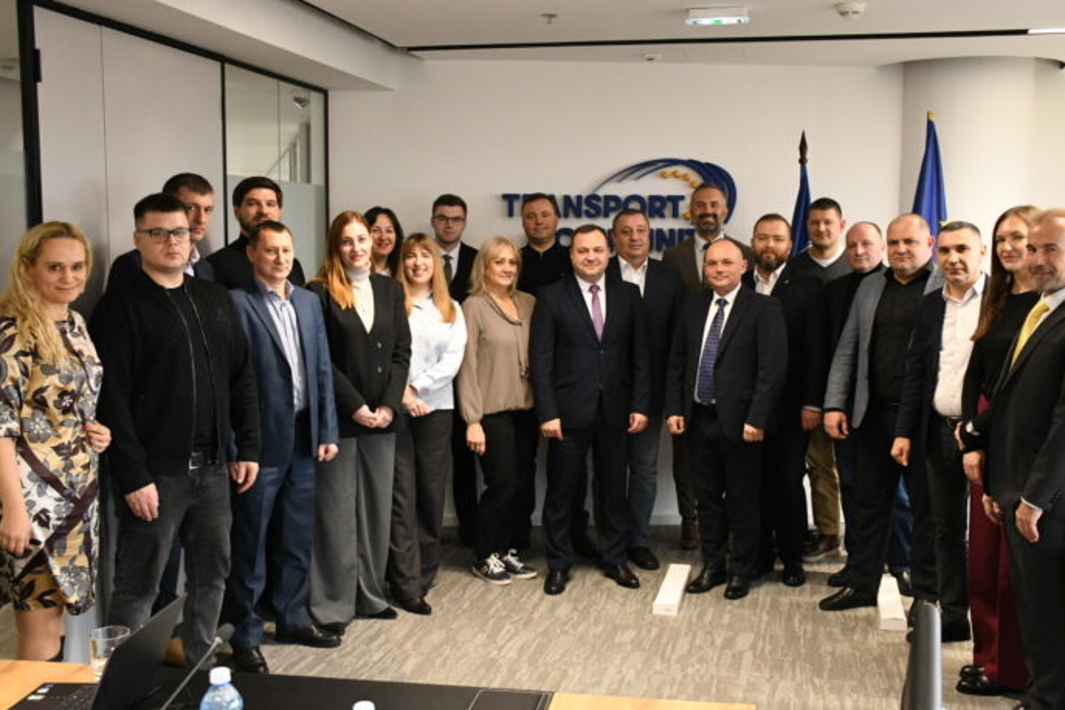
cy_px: 339
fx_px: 1124
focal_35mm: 38
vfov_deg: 35.0
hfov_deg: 50.7
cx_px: 566
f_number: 4
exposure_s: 1/80
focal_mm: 23
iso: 2500
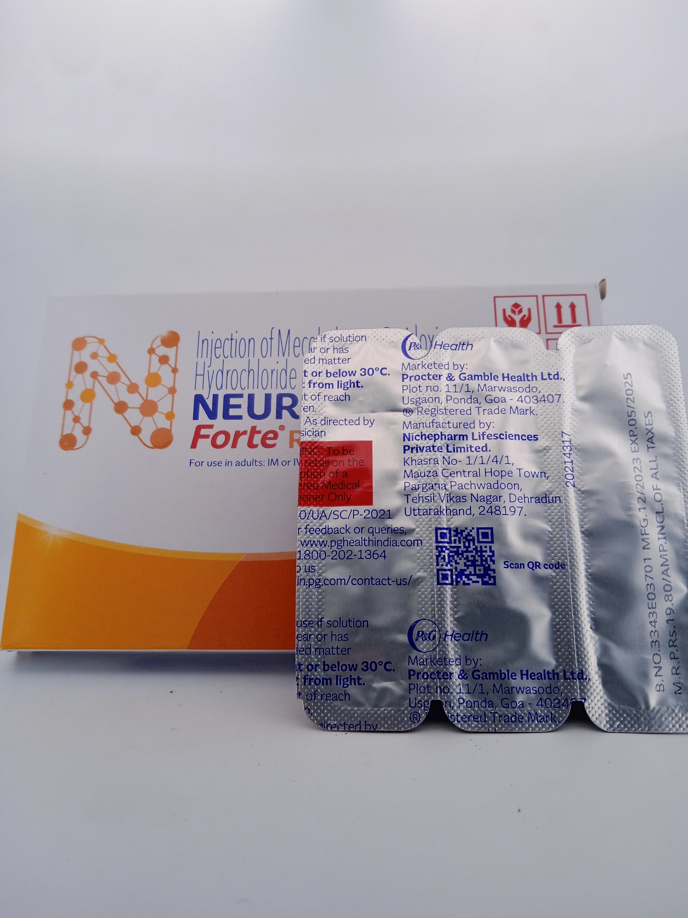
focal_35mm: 28
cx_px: 344
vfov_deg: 63.4
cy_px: 459
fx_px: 742
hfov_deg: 49.7
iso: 113
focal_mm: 3.43
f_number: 2.2
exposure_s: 1/182
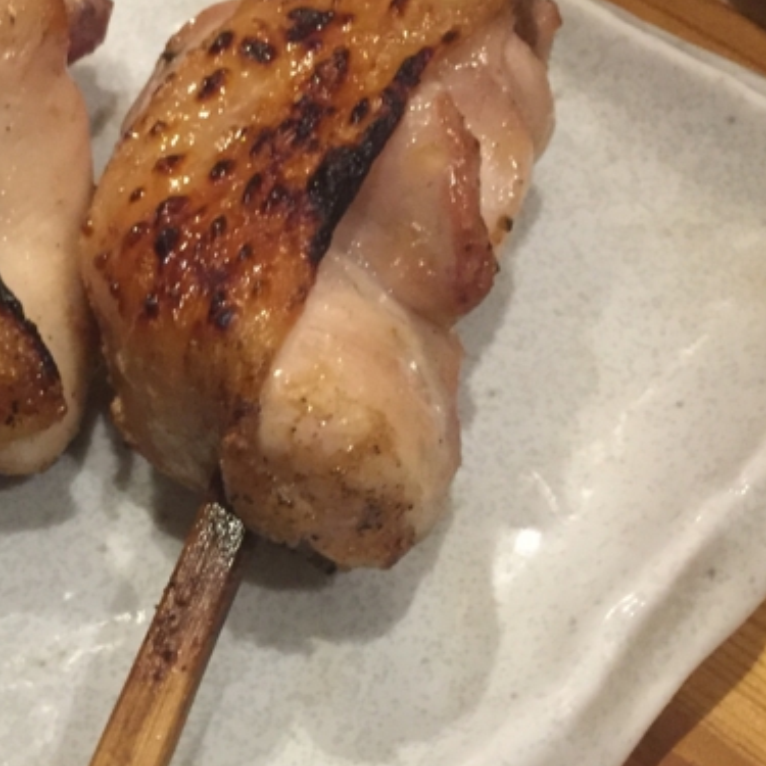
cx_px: 94
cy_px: 478
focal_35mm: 70
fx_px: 1752
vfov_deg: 24.6
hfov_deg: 24.0
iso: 250
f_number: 2.2
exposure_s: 1/20
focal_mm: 4.15
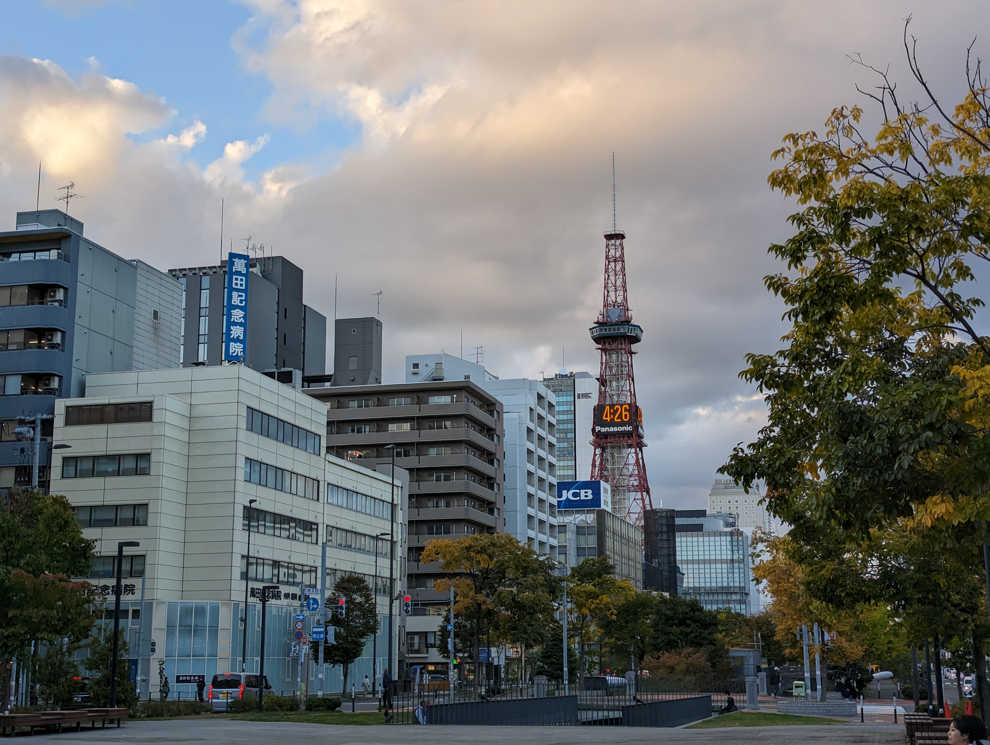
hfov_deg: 39.6
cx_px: 495
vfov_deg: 30.3
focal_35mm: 48
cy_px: 372
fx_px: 1375
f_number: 1.85
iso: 46
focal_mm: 6.81
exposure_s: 1/603
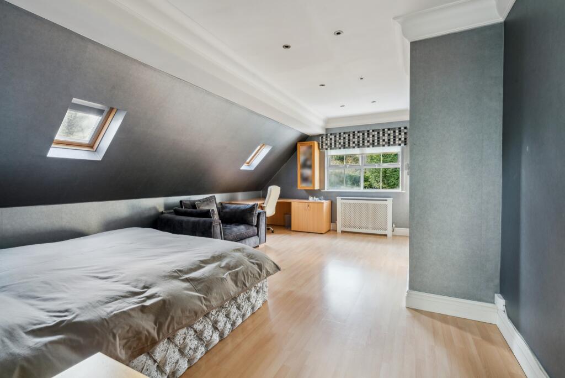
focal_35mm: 16
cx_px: 282
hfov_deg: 96.7
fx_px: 251
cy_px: 189
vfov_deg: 73.8
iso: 640
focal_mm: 16
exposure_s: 1/6
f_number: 11
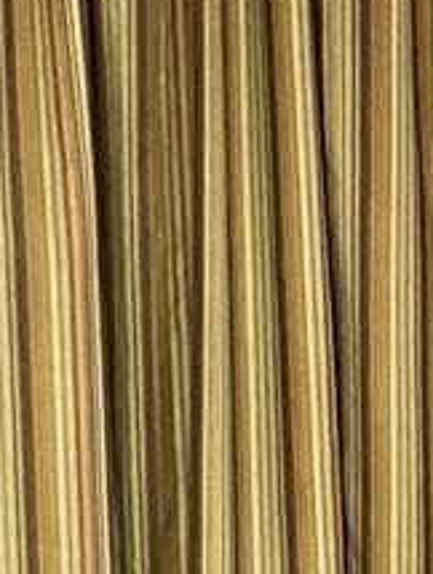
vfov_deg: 12.5
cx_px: 882
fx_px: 2594
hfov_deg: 9.0
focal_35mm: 156
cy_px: 601
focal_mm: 3.99
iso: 320
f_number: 1.8
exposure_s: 1/60
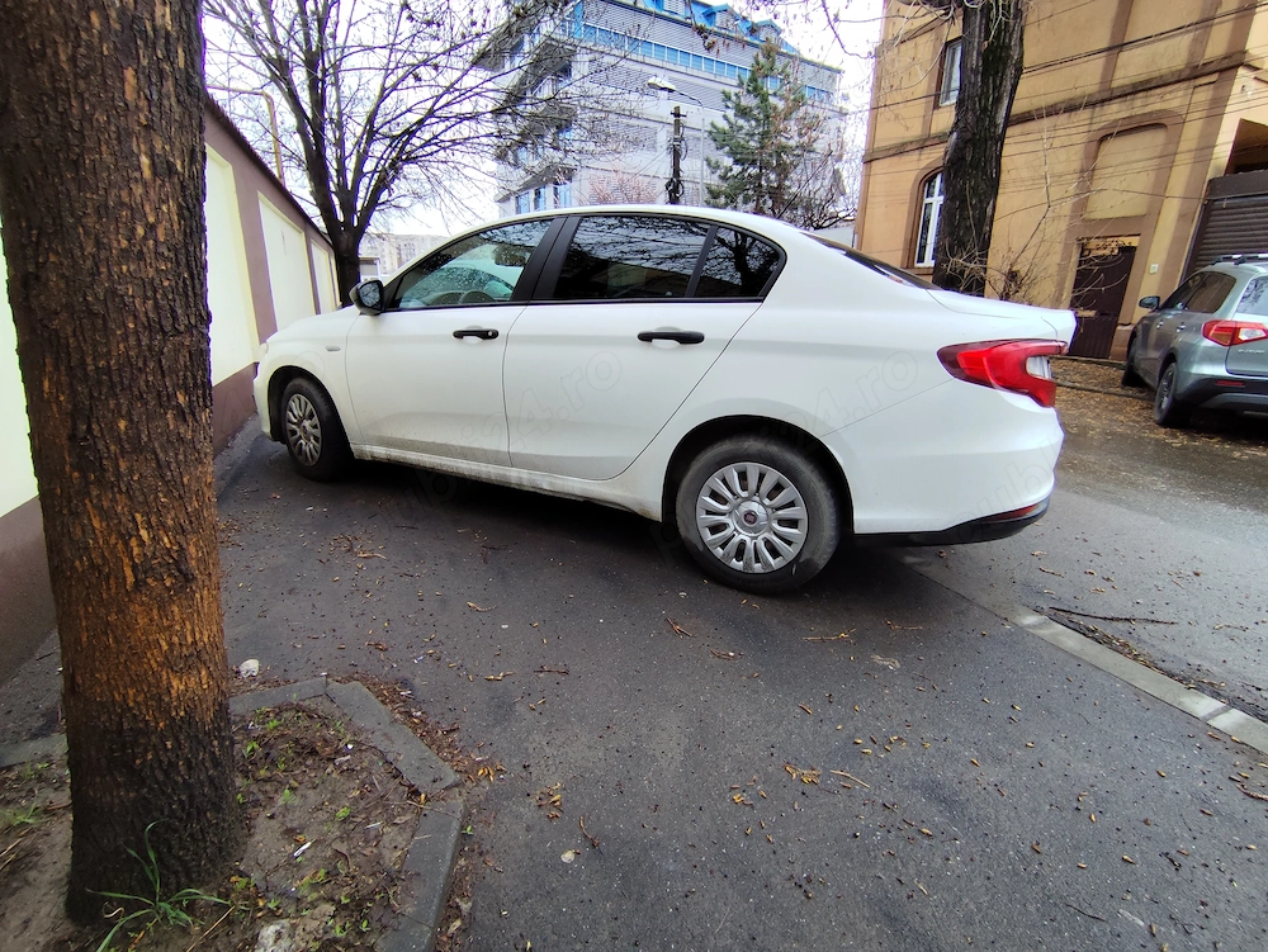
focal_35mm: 16
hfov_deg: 94.5
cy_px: 476
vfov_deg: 78.2
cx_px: 634
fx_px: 586
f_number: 2.2
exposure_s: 1/100
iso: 50
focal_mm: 1.65
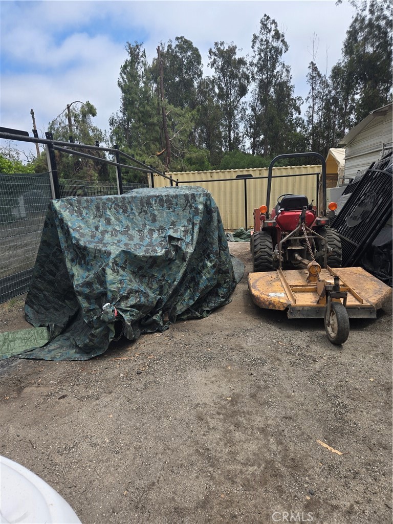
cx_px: 196
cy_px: 262
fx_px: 348
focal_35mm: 23
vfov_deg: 73.9
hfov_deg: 58.9
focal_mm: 5.4
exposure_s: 1/2921
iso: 40
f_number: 1.8
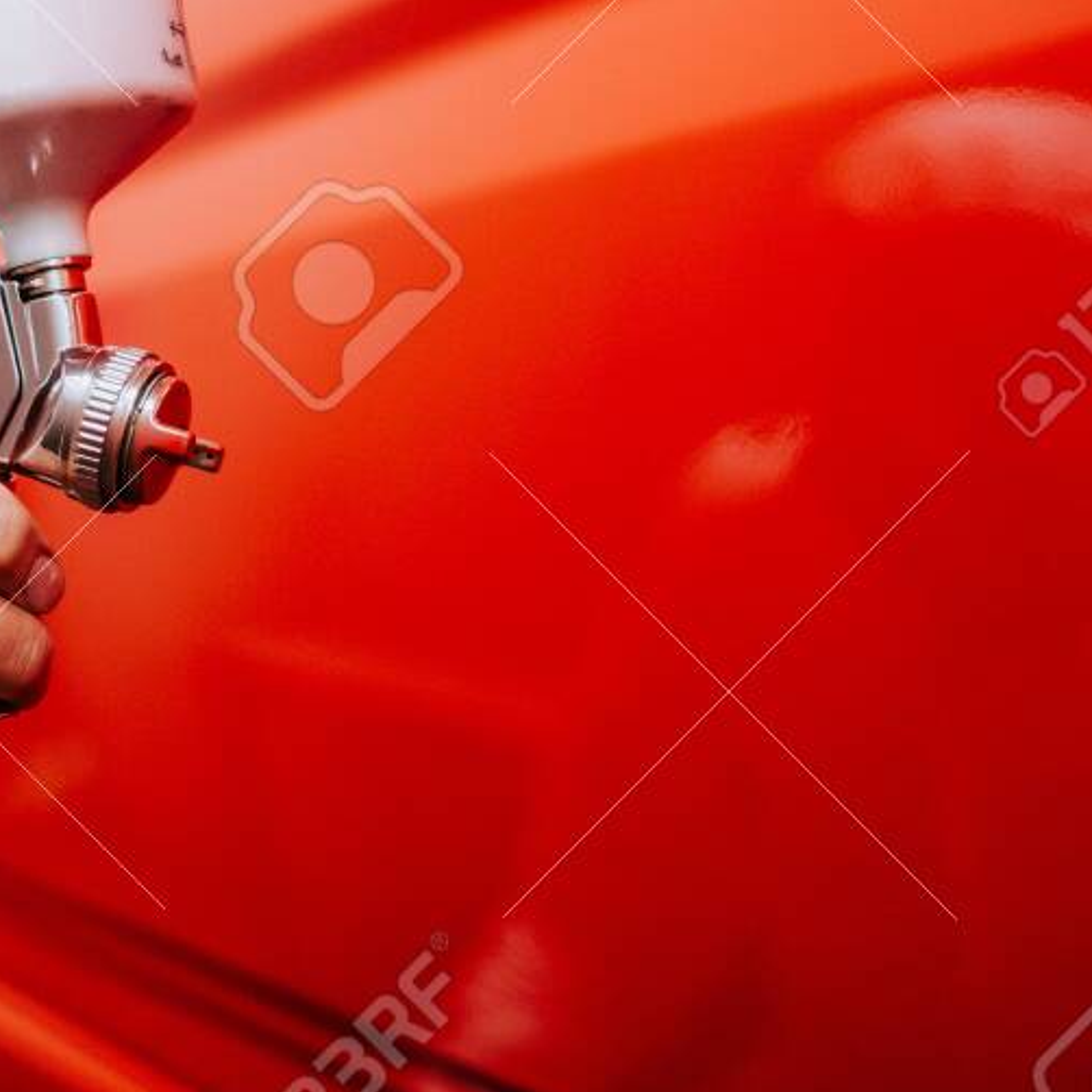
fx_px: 2748
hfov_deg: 21.5
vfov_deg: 22.2
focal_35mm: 77
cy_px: 208
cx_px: -70
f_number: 1.7
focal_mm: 35
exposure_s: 1/400
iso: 640
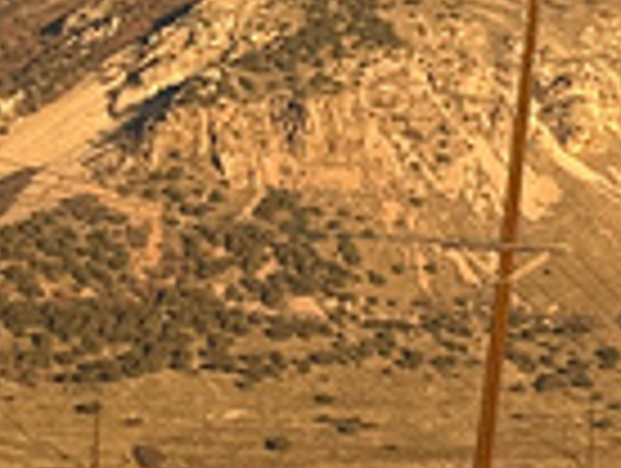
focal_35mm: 178
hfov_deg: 8.4
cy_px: 230
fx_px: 3199
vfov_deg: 8.4
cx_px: 2133
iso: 80
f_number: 1.78
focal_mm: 6.86
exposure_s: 1/1721
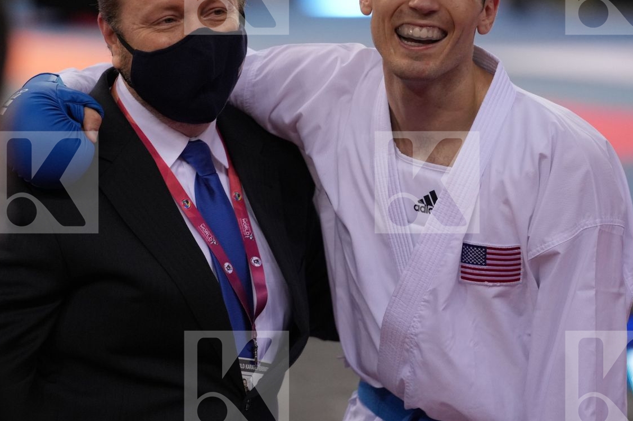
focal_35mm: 315
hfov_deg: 6.5
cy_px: 182
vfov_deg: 4.4
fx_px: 5537
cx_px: 237
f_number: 2.8
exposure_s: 1/1000
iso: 2500
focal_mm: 197
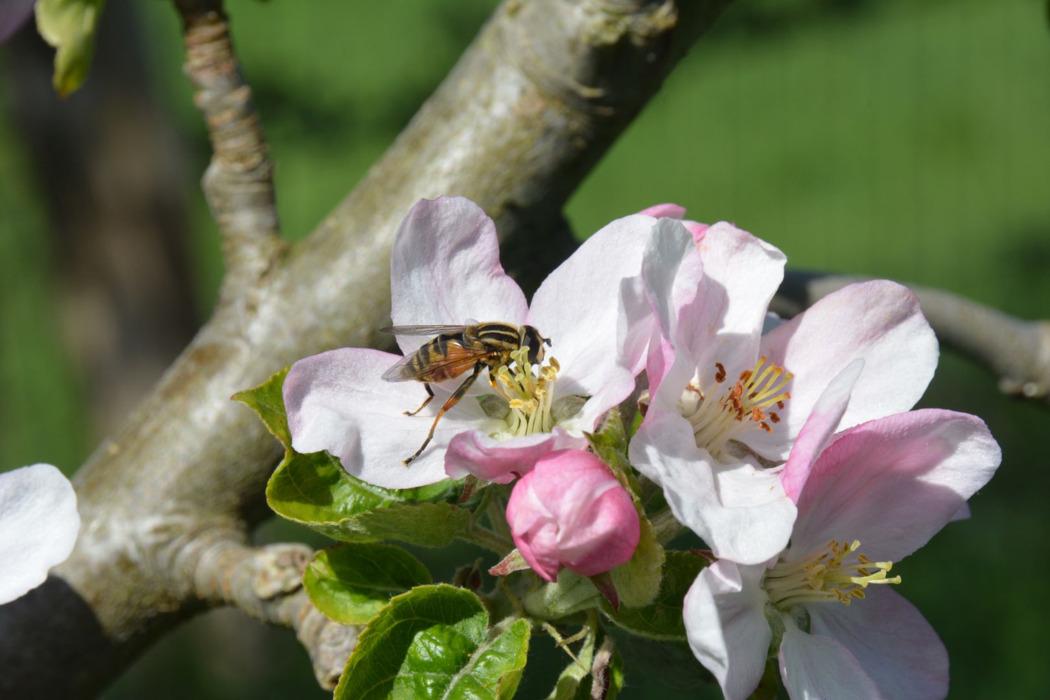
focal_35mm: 262
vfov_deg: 5.2
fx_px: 7656
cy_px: 350
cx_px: 525
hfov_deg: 7.8
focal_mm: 175
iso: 400
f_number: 22
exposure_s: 1/60
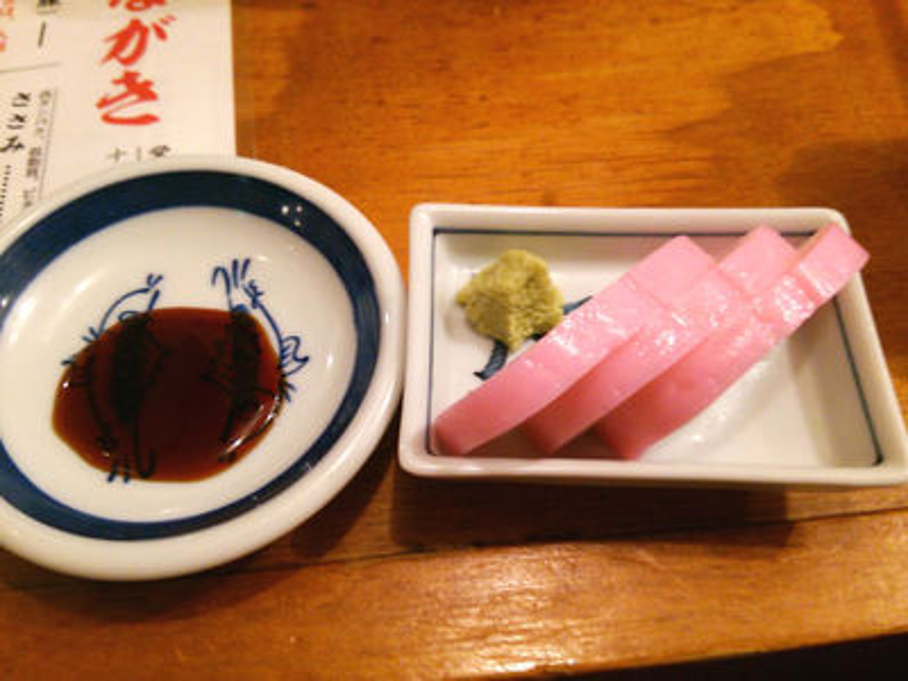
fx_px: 787
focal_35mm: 30
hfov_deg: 60.0
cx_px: 454
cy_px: 340
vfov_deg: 46.8
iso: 200
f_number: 1.94
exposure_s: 1/21
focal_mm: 4.06
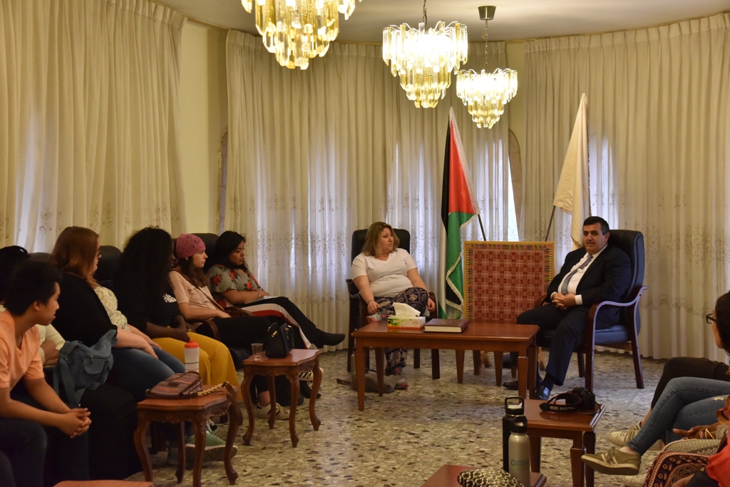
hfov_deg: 36.2
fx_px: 1115
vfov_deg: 24.6
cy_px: 244
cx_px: 365
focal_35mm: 55
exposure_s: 1/200
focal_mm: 55
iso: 3200
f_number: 7.1
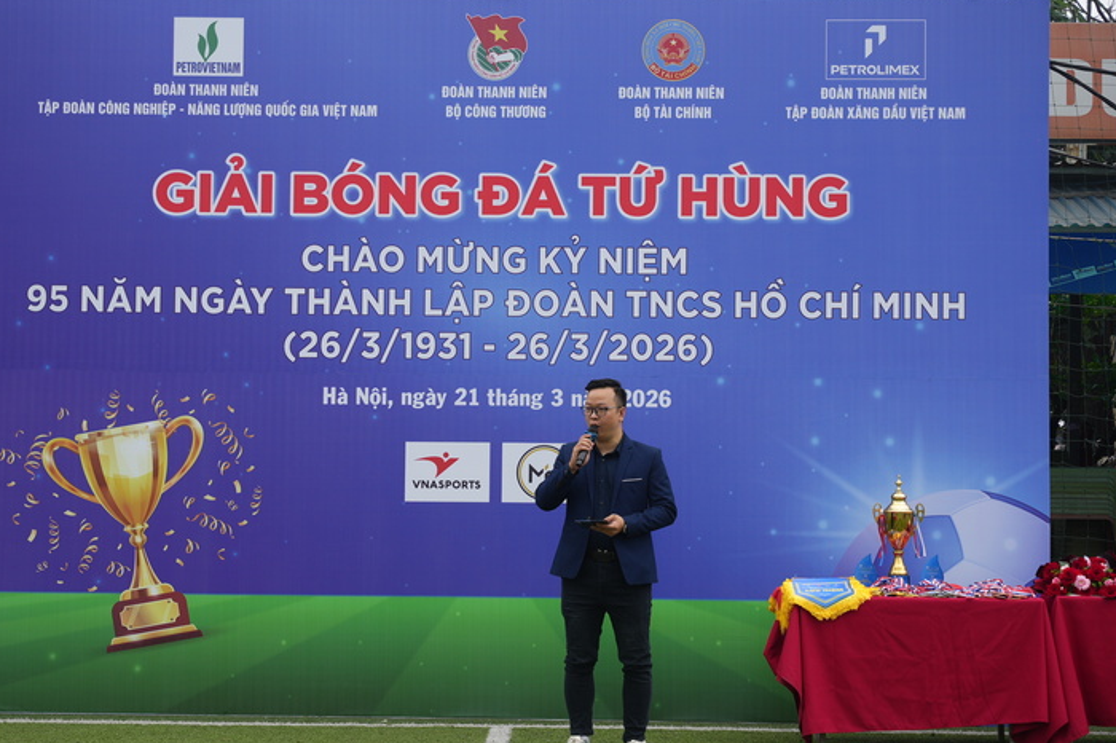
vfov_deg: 17.0
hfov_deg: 25.4
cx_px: 518
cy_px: 404
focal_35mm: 80
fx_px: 2479
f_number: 4
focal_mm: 70
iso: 160
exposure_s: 1/320
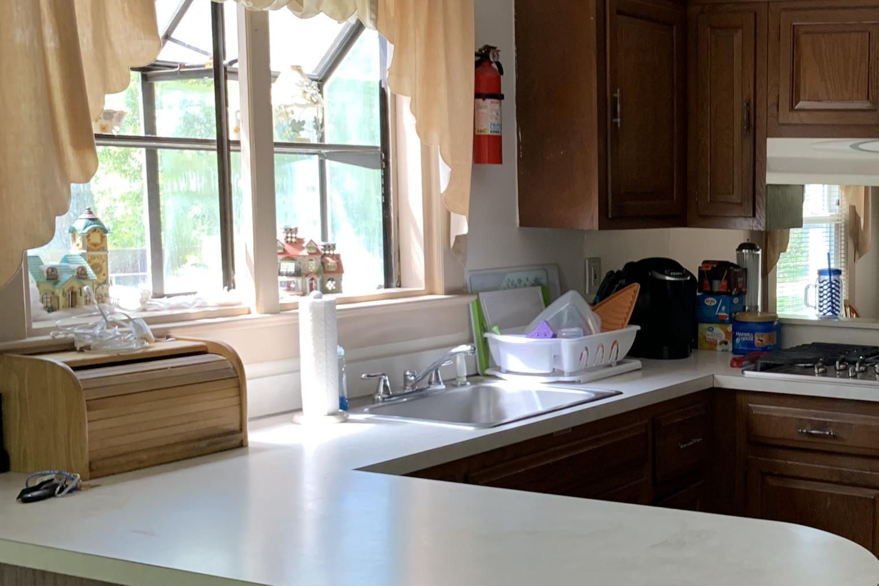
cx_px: 831
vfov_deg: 25.5
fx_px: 1294
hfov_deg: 34.8
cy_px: 353
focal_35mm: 53
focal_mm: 4.25
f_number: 1.8
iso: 100
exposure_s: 1/92
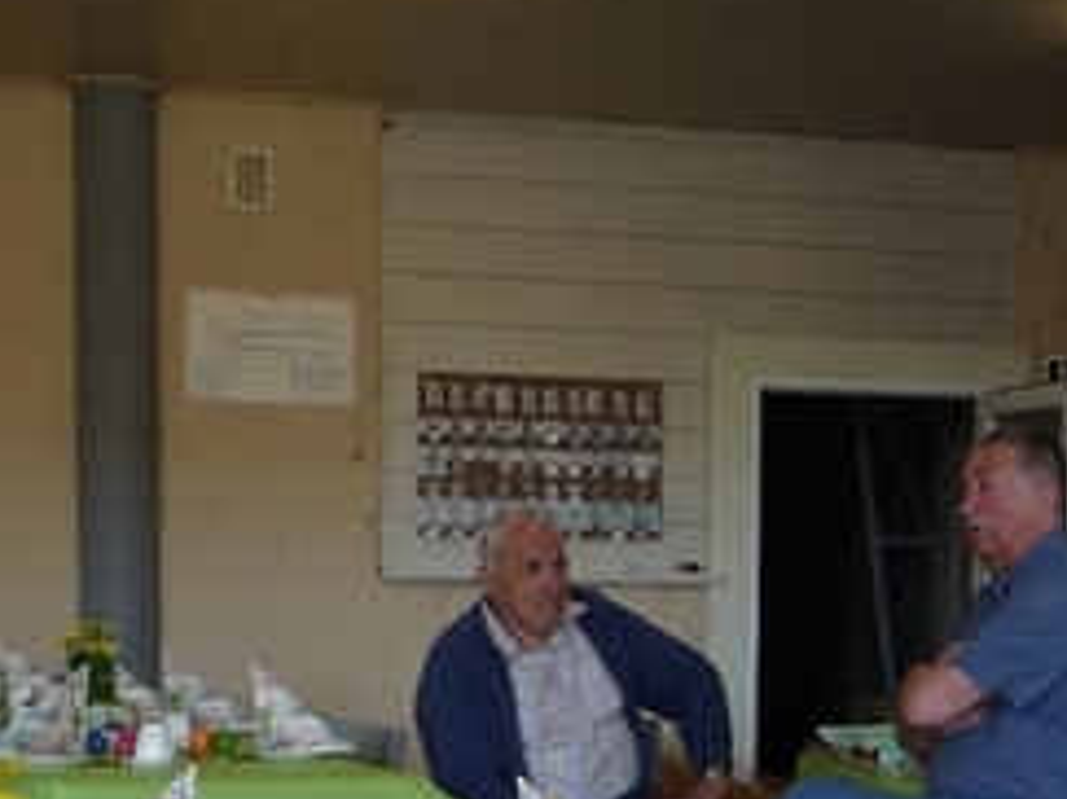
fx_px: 2280
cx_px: 891
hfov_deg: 25.8
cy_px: 746
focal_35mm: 74
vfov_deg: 19.5
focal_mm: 5.2
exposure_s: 1/30
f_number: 3.3
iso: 100
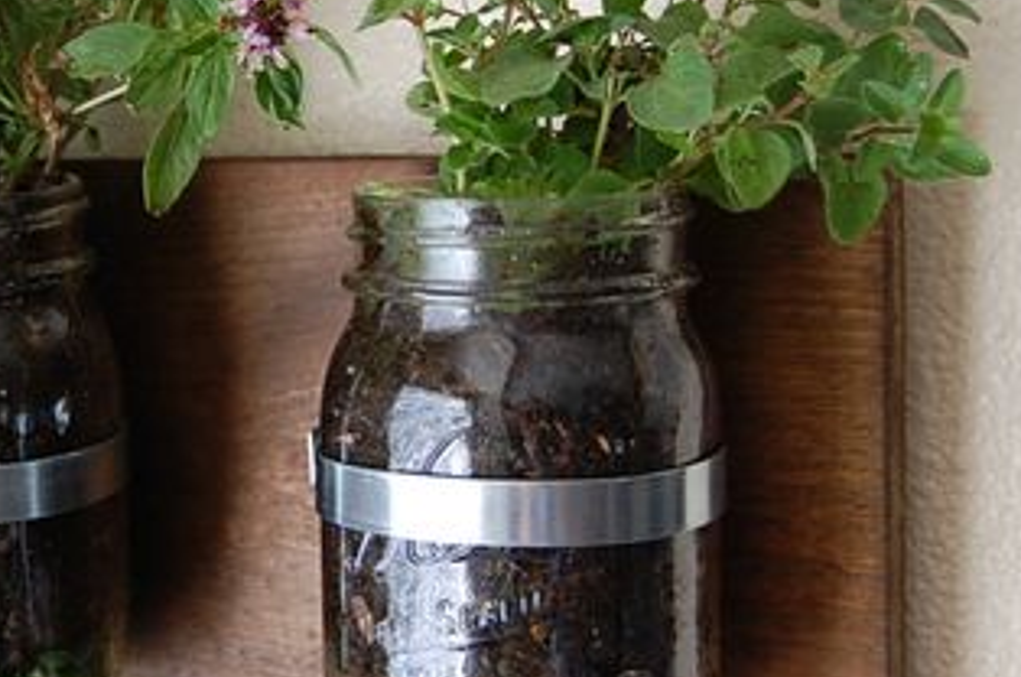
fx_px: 2462
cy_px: 288
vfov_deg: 15.6
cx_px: 55
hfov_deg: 22.7
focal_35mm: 87
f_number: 4.5
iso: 400
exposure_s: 1/80
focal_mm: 26
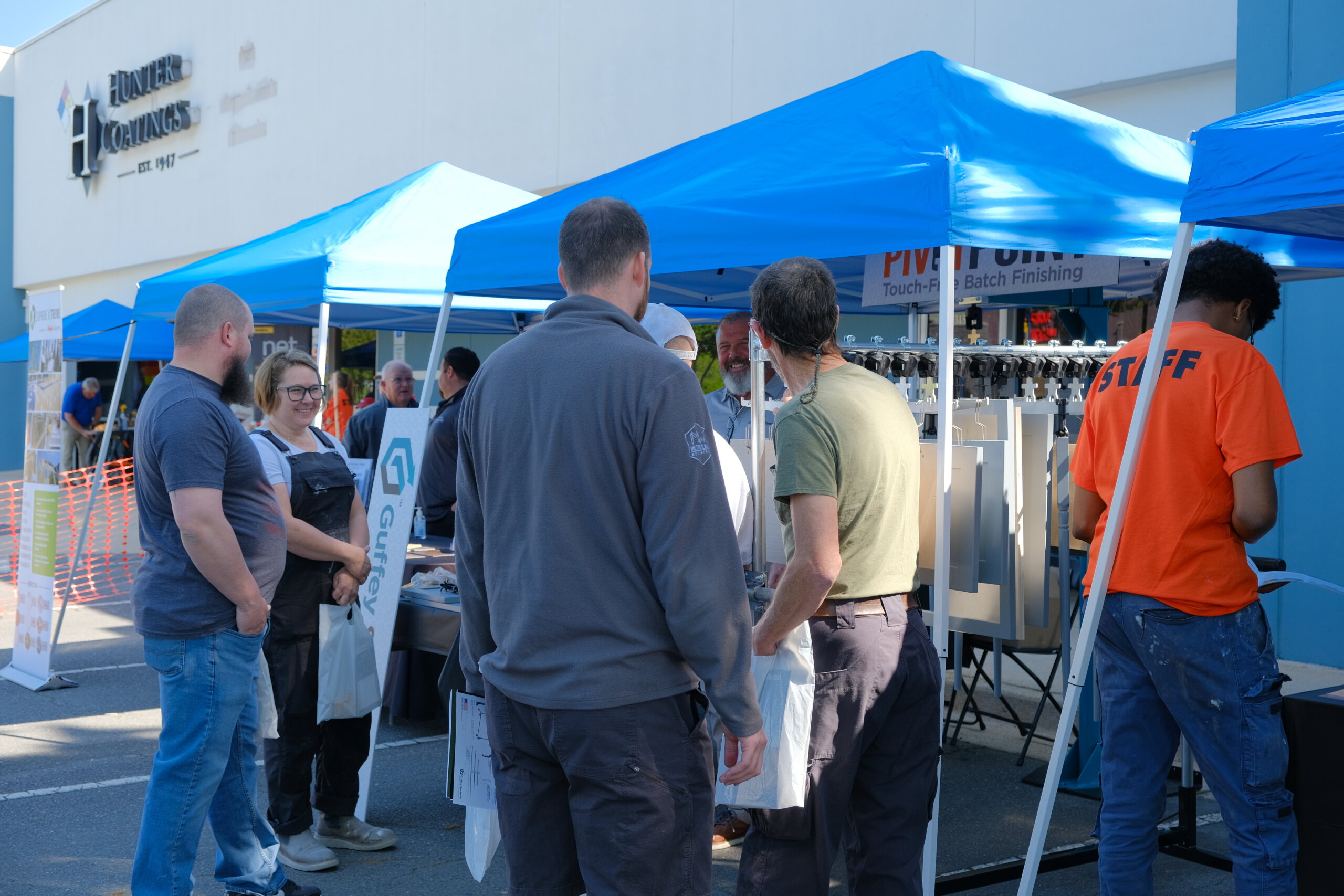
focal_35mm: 42
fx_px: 1568
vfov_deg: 31.9
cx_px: 672
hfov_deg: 46.4
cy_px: 448
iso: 320
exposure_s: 1/300
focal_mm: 27.7
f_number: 4
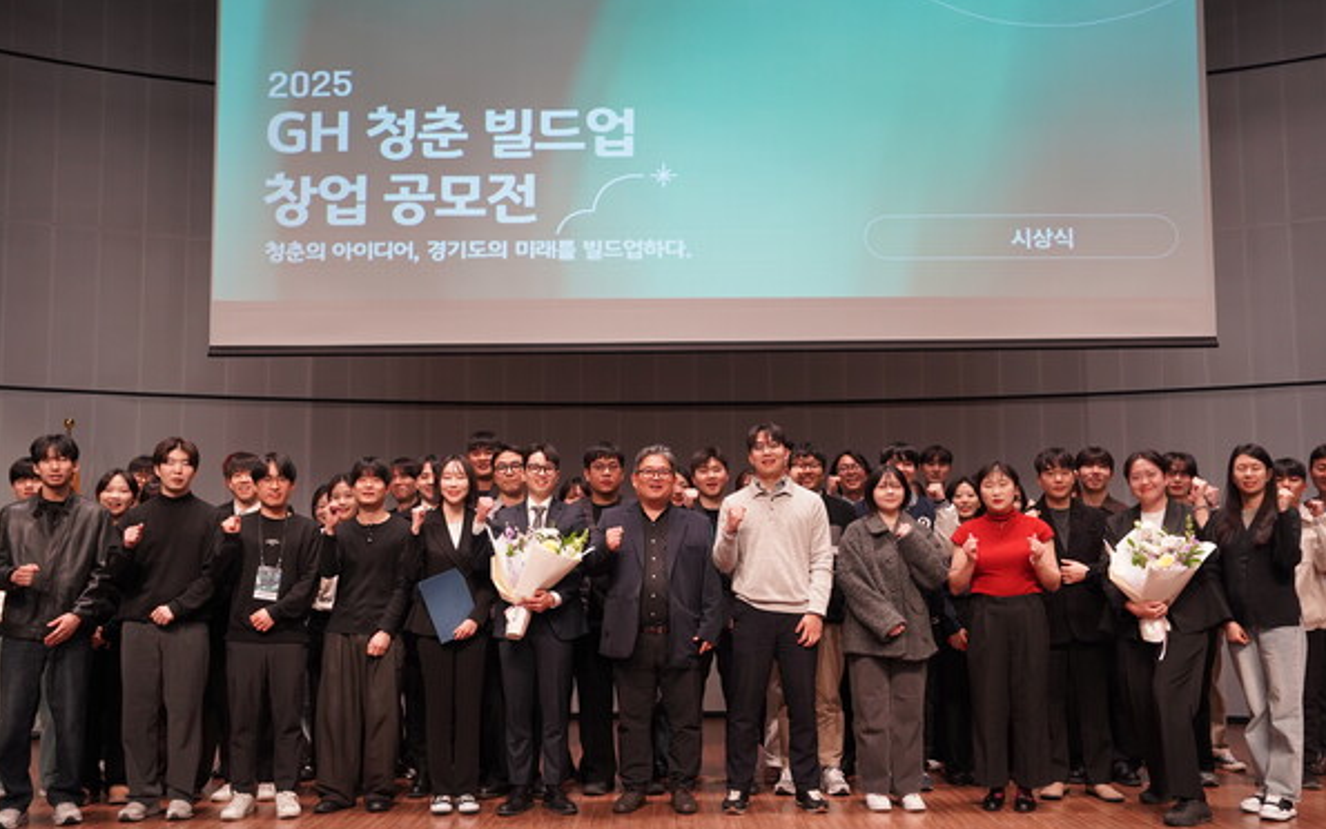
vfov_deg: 34.4
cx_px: 660
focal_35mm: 37
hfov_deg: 52.7
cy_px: 437
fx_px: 1337
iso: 2000
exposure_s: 1/160
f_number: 4
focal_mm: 36
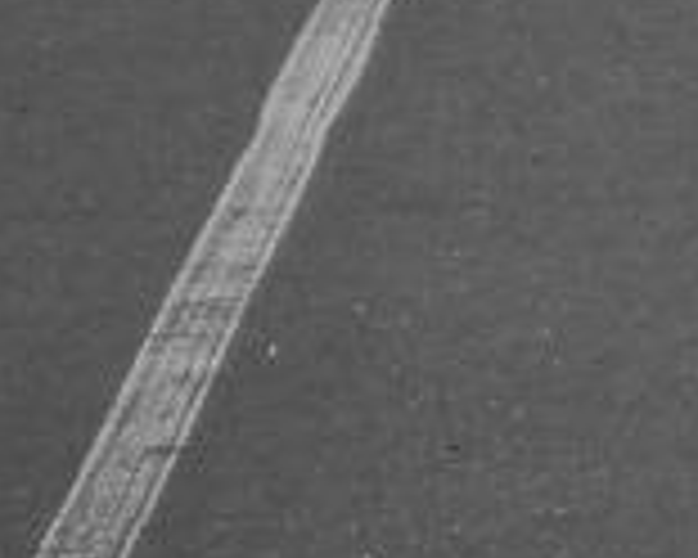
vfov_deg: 1.2
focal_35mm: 1286
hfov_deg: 1.5
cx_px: 2044
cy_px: -896
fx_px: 26566
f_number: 6.6
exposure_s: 1/500
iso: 80
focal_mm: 36
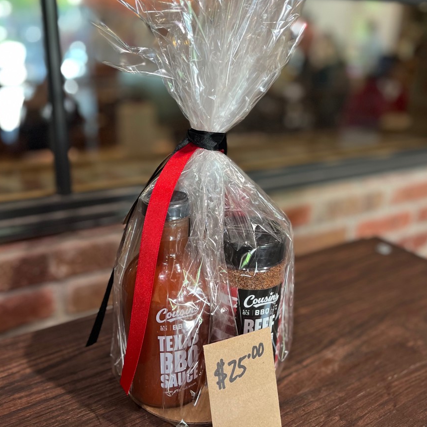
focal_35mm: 32
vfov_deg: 51.0
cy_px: 191
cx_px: 213
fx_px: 447
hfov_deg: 51.1
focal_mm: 5.1
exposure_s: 1/60
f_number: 1.6
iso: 200
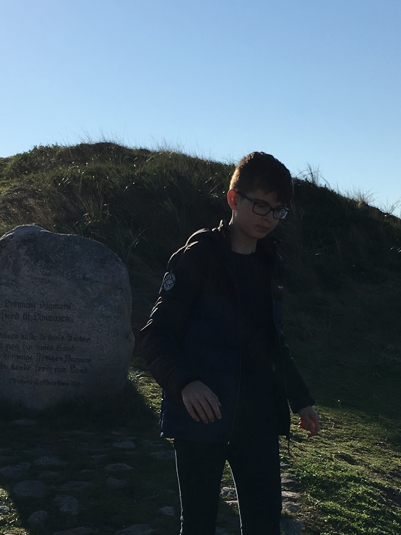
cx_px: 224
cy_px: 355
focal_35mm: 71
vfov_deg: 27.2
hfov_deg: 20.7
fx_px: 1097
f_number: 2.2
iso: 25
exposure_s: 1/3205
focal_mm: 4.15
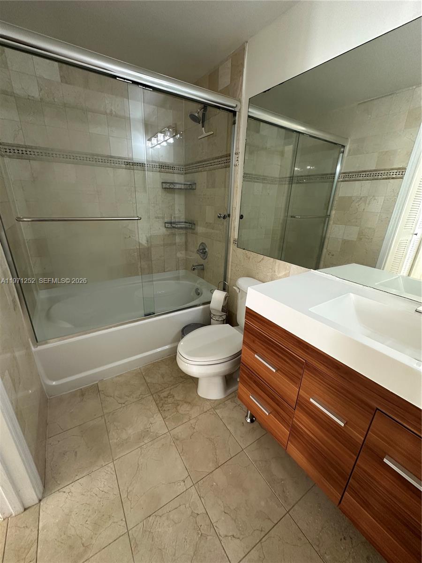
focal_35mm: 14
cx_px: 211
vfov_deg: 102.1
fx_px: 228
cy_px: 282
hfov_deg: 85.7
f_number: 2.2
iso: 200
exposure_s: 1/60
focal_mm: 2.22
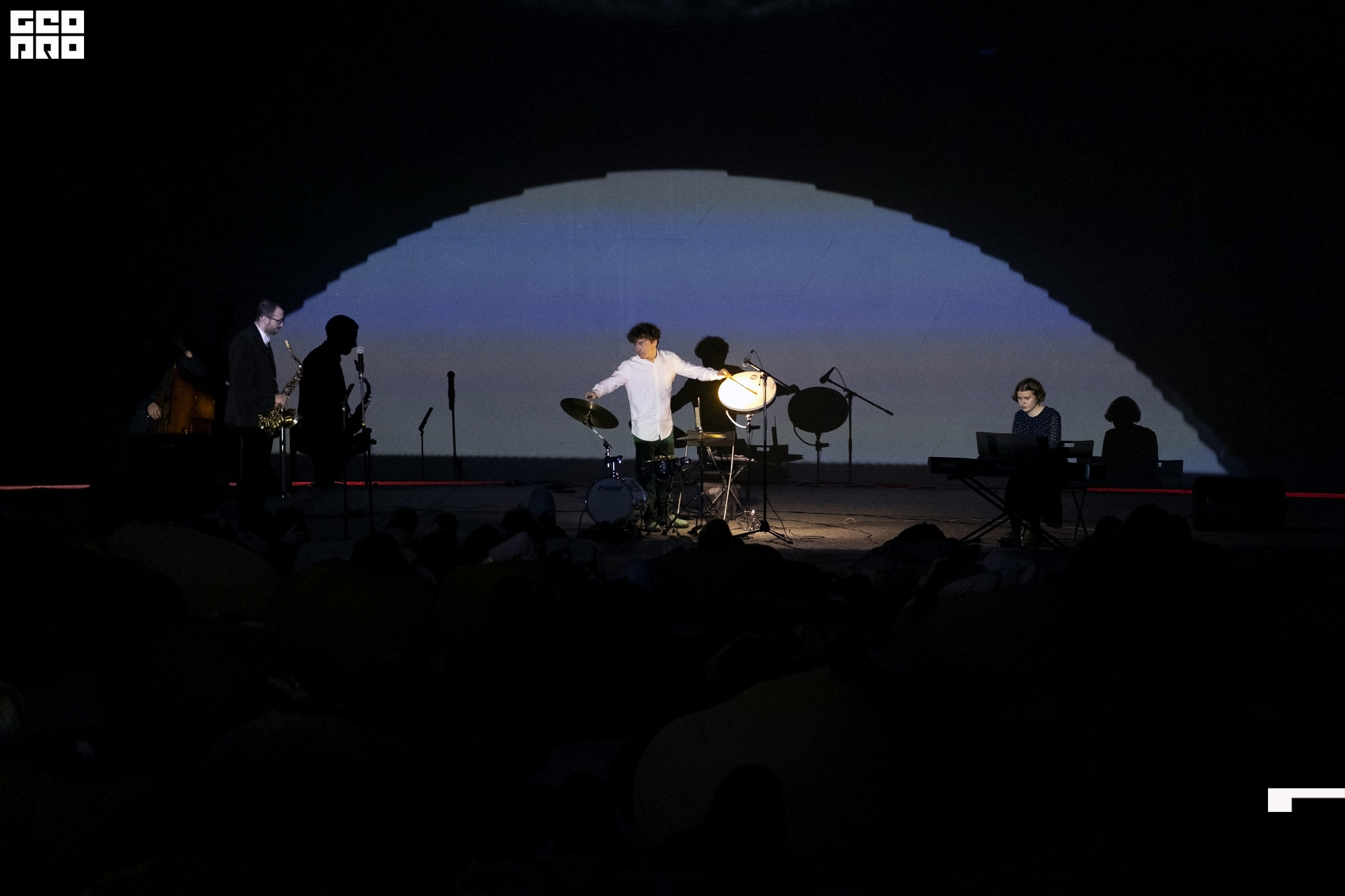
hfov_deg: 37.5
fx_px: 1980
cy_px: 448
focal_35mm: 53
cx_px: 672
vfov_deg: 25.5
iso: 6400
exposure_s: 1/60
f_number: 2
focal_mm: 35
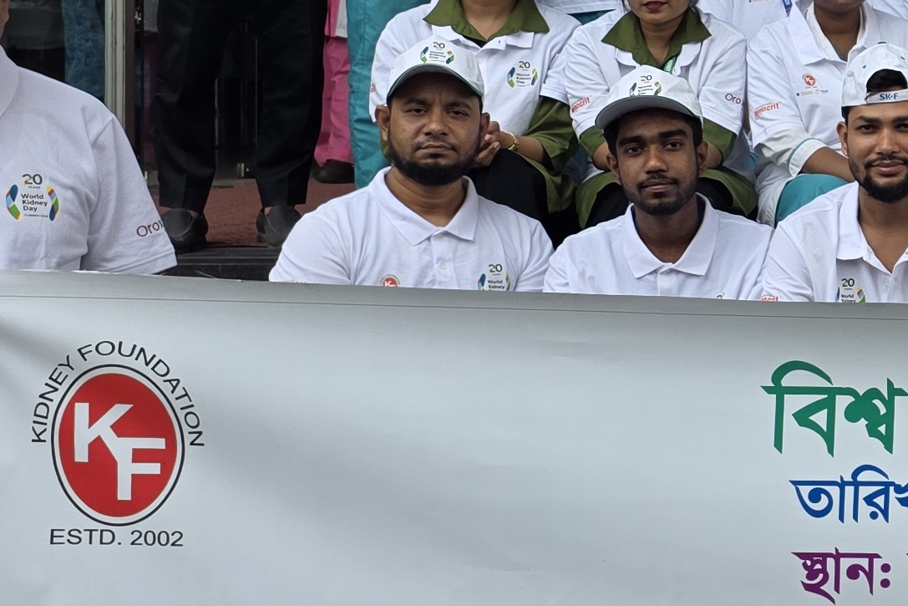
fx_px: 2220
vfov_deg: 15.5
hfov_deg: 20.5
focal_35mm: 88
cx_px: 1278
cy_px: 140
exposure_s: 1/1235
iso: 80
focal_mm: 6.25
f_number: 1.7
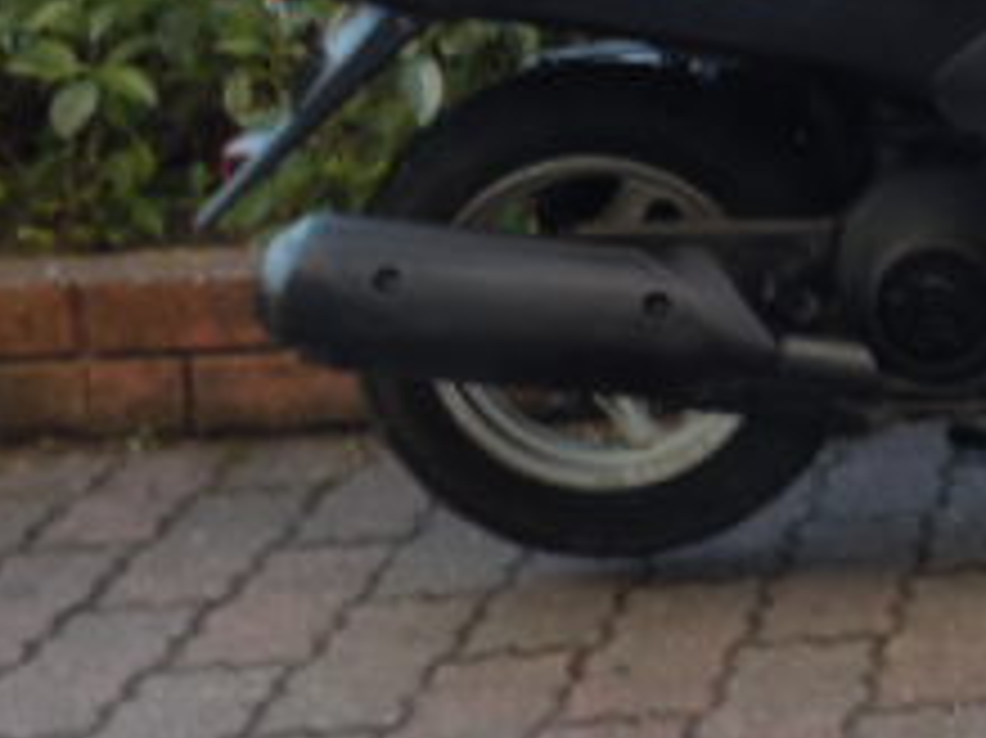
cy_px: -126
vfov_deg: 17.2
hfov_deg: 21.6
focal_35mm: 82
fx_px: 2334
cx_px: 1279
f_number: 3.7
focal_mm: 5
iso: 100
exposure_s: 1/80
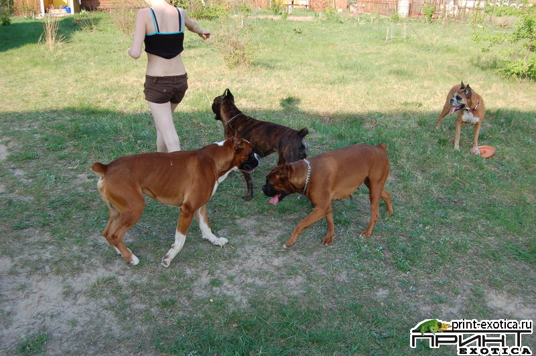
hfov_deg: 53.2
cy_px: 178
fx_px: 536
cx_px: 268
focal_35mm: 36
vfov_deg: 36.8
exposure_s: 1/250
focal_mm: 24
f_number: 4.8
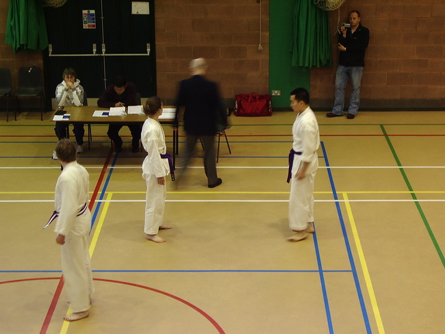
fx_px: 1029
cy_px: 167
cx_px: 222
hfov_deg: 24.4
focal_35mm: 80
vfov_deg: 18.4
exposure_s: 1/6
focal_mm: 12.2
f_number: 3.9
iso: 100
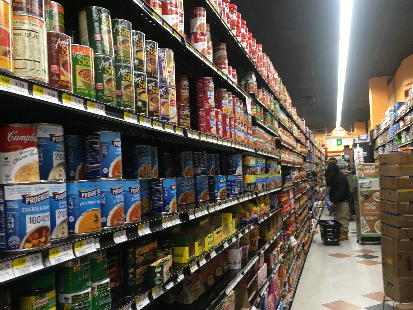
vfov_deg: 45.4
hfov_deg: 58.4
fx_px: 370
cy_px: 159
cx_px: 205
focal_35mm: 31
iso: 80
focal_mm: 4.15
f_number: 2.2
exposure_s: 1/30
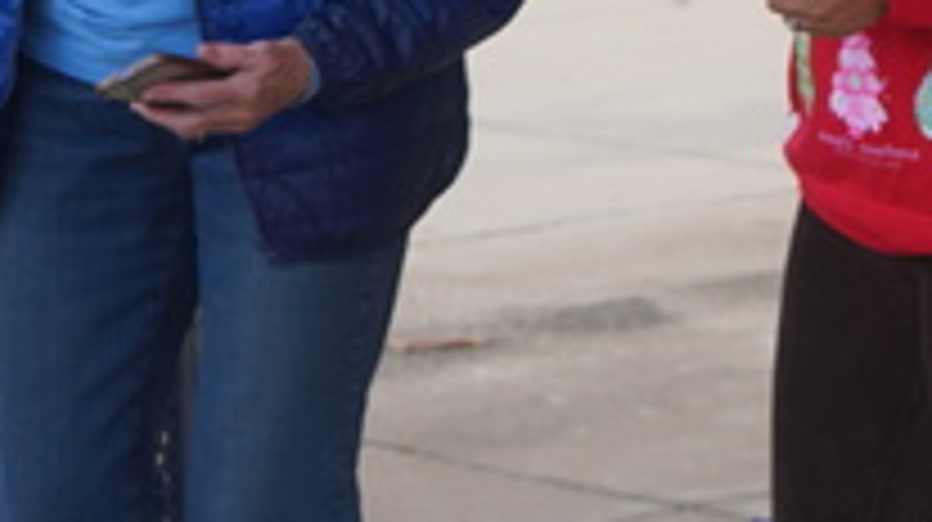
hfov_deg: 9.1
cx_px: 2229
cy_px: -11
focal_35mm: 213
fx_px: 5259
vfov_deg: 5.7
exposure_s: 1/160
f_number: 4.5
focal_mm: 41
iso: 160
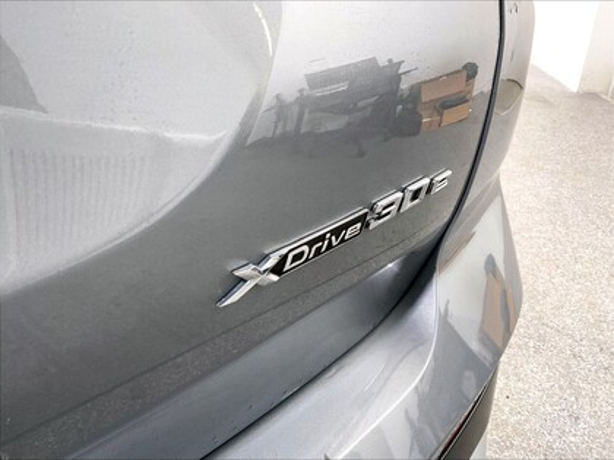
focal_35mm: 29
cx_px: 307
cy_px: 230
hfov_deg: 61.7
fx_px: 514
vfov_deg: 48.2
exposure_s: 1/94
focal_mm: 3
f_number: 1.8
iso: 64
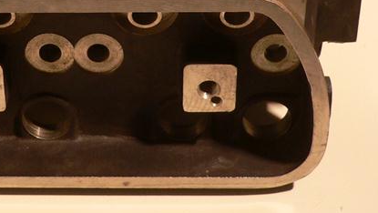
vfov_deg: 12.6
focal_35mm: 94
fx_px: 943
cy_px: -38
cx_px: 102
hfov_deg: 22.5
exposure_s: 1/320
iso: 80
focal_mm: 5.8
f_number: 2.8
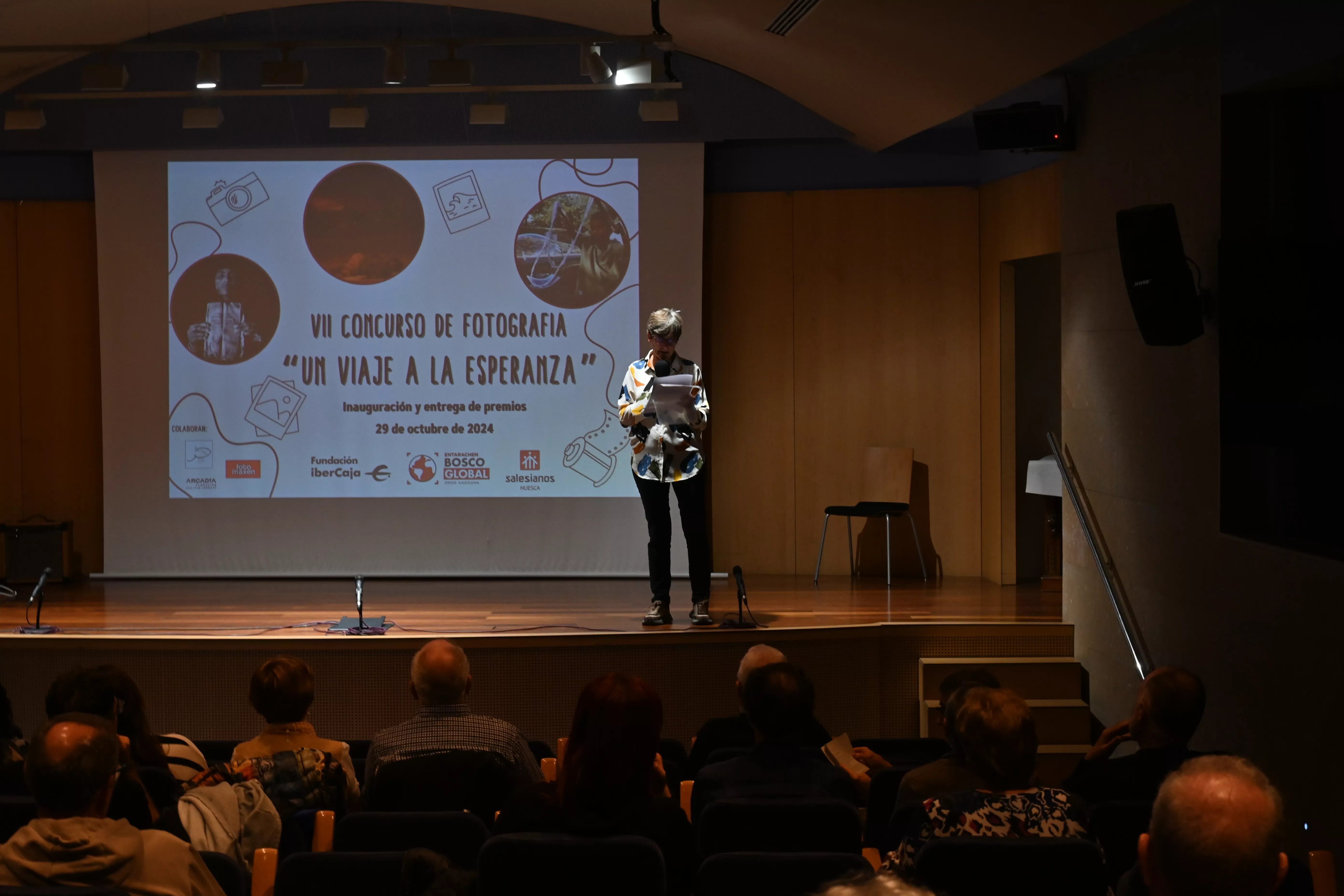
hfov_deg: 34.2
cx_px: 672
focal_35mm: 58
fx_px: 2184
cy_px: 448
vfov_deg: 23.2
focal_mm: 39
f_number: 7.1
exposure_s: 1/15
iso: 800
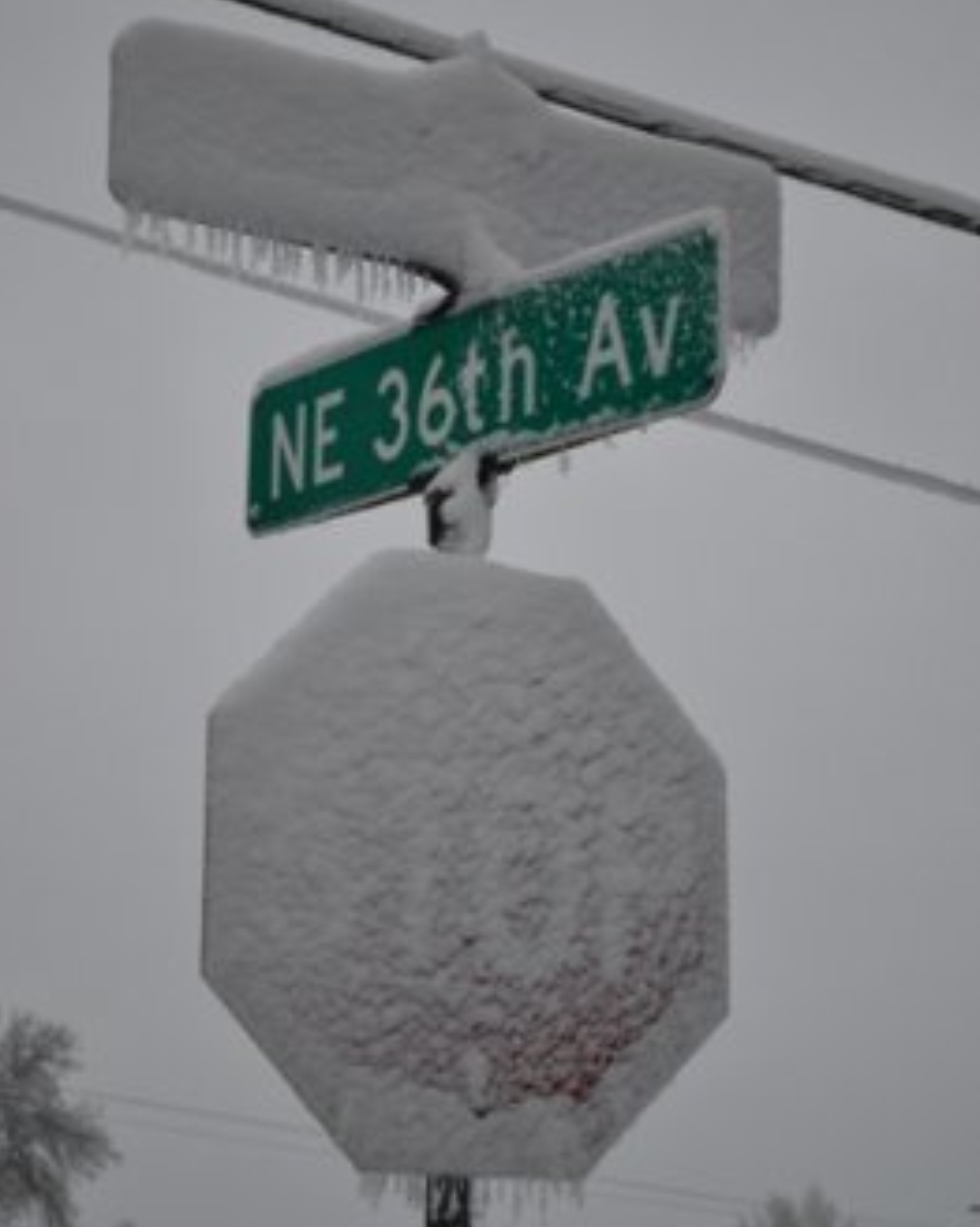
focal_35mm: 86
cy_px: 599
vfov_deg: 22.2
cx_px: 488
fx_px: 3121
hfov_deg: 17.8
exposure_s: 1/125
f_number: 5.6
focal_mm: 50
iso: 180
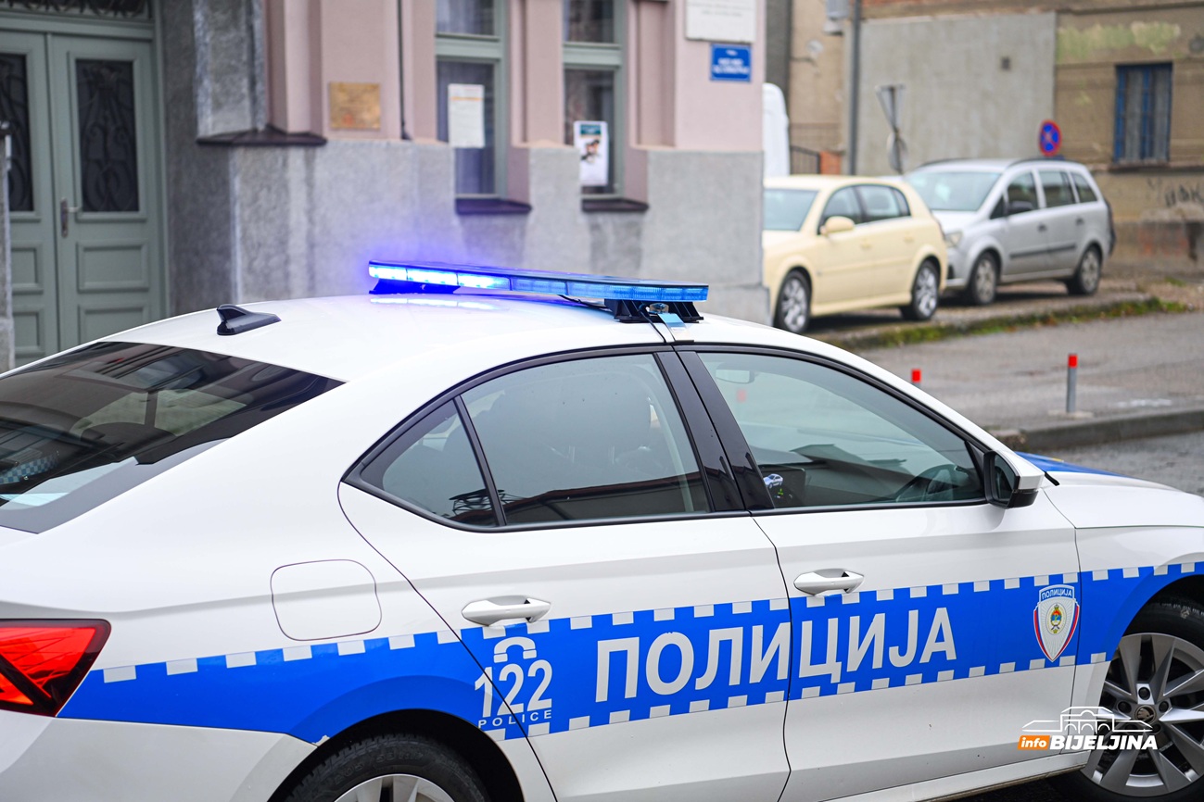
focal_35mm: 70
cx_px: 602
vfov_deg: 19.5
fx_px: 2341
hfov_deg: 28.8
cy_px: 401
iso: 200
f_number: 2.8
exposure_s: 1/250
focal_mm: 70
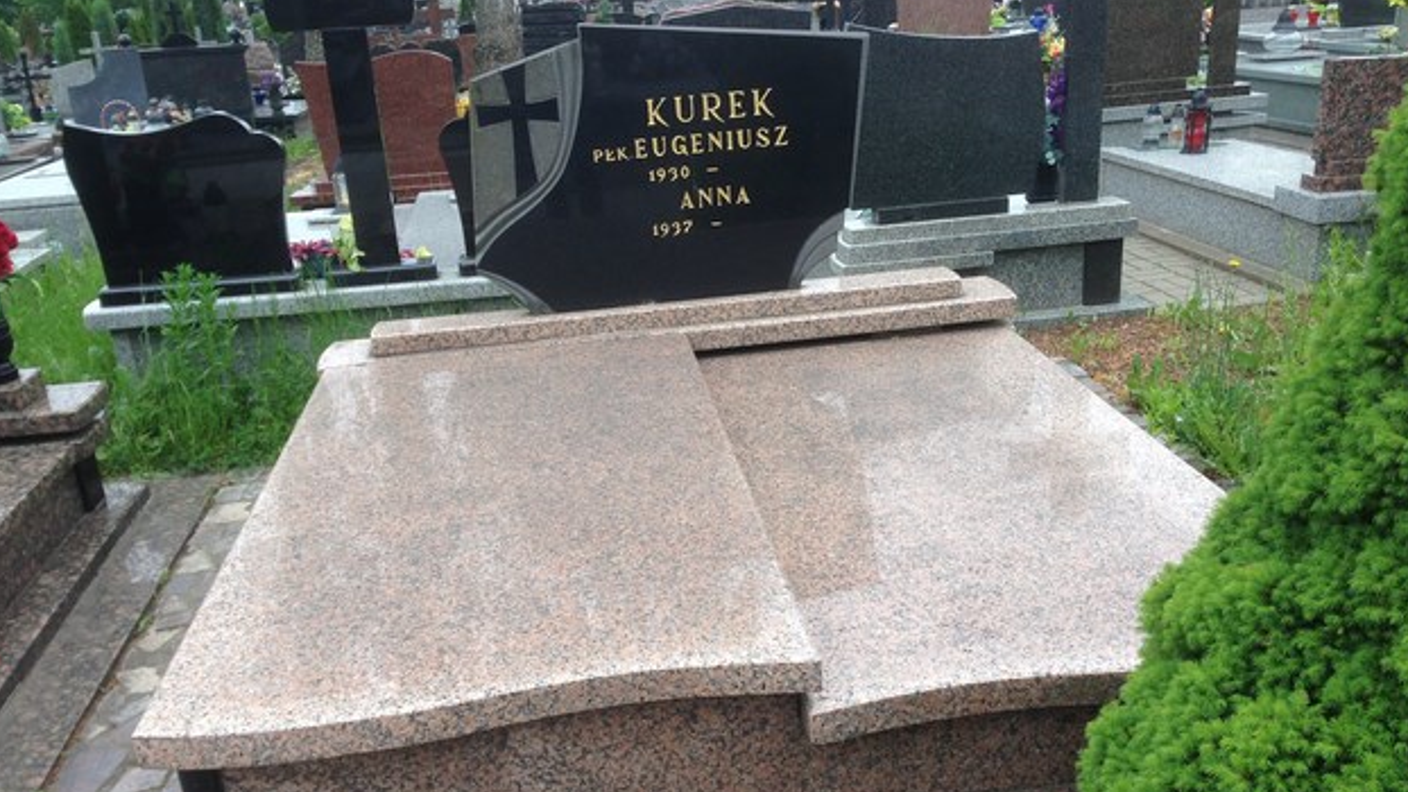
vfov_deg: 31.9
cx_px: 711
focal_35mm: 37
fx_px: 1381
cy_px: 462
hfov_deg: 54.0
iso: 50
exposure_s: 1/577
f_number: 2.4
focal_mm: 4.12
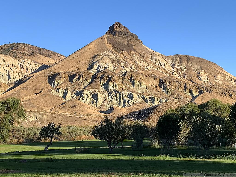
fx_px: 177
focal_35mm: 26
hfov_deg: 67.3
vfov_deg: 53.1
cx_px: 118
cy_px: 88
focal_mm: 4.25
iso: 25
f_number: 1.8
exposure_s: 1/1011
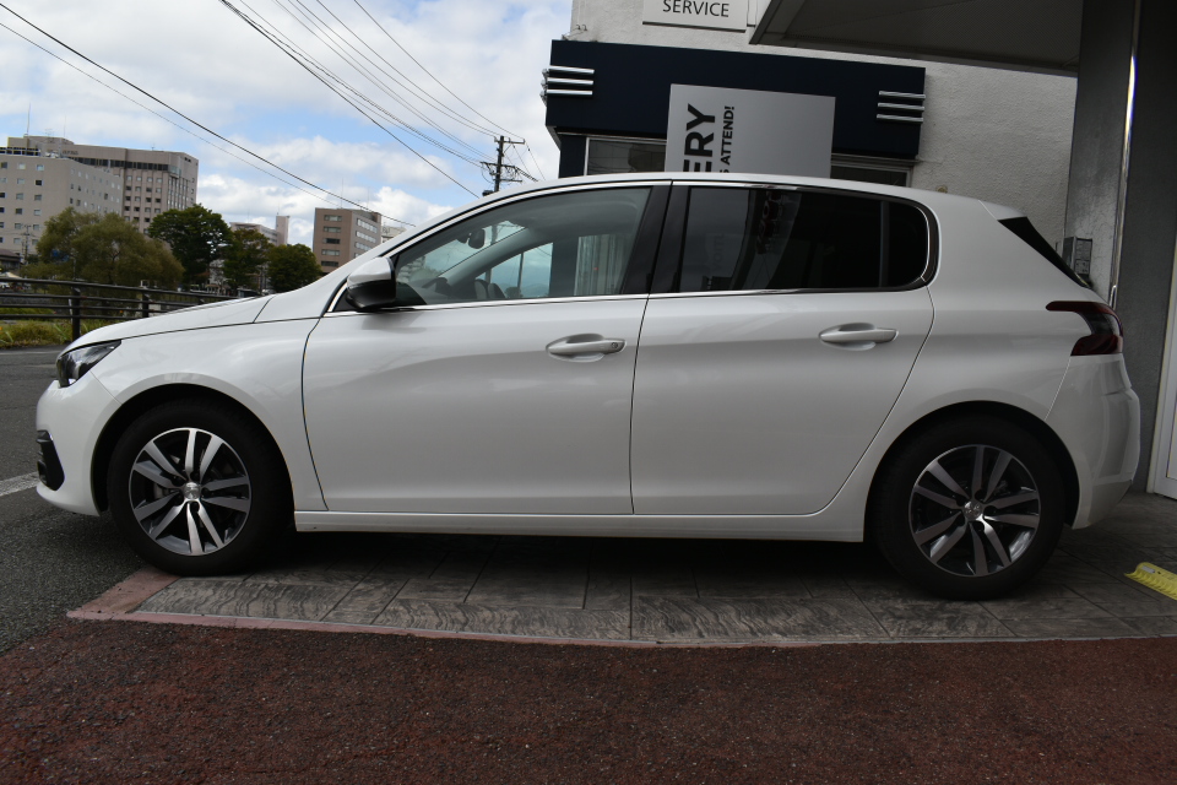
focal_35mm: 27
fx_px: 883
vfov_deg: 47.9
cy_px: 392
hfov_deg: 67.4
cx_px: 588
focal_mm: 18
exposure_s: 1/320
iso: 200
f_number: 9
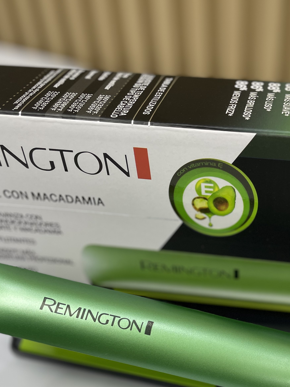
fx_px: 503
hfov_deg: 31.2
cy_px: 317
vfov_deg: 40.2
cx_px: 240
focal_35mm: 45
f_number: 1.6
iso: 32
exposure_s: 1/120
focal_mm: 4.2
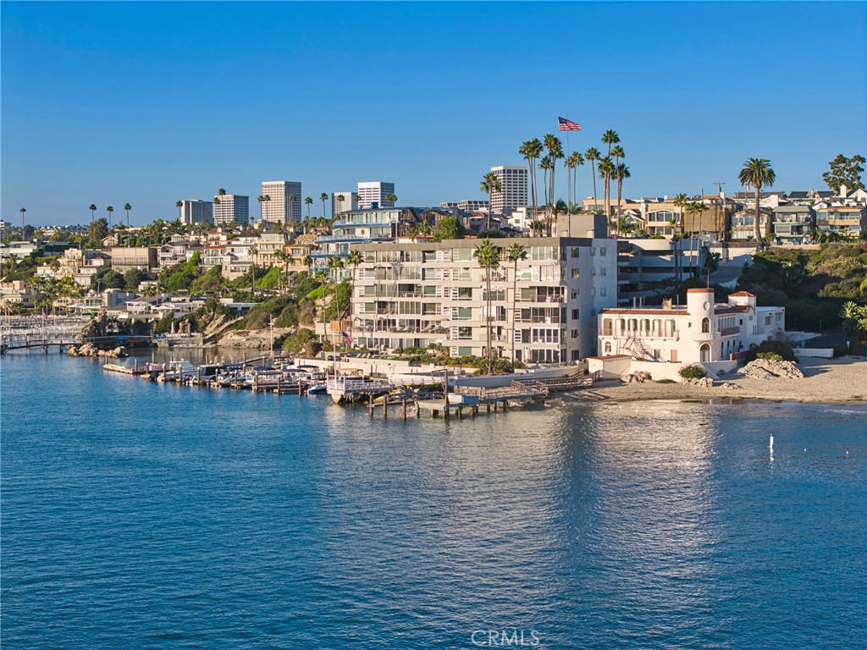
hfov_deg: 27.8
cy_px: 325
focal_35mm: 70
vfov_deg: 21.0
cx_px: 434
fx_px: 1753
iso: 100
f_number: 2.8
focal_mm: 19.35
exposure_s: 1/180
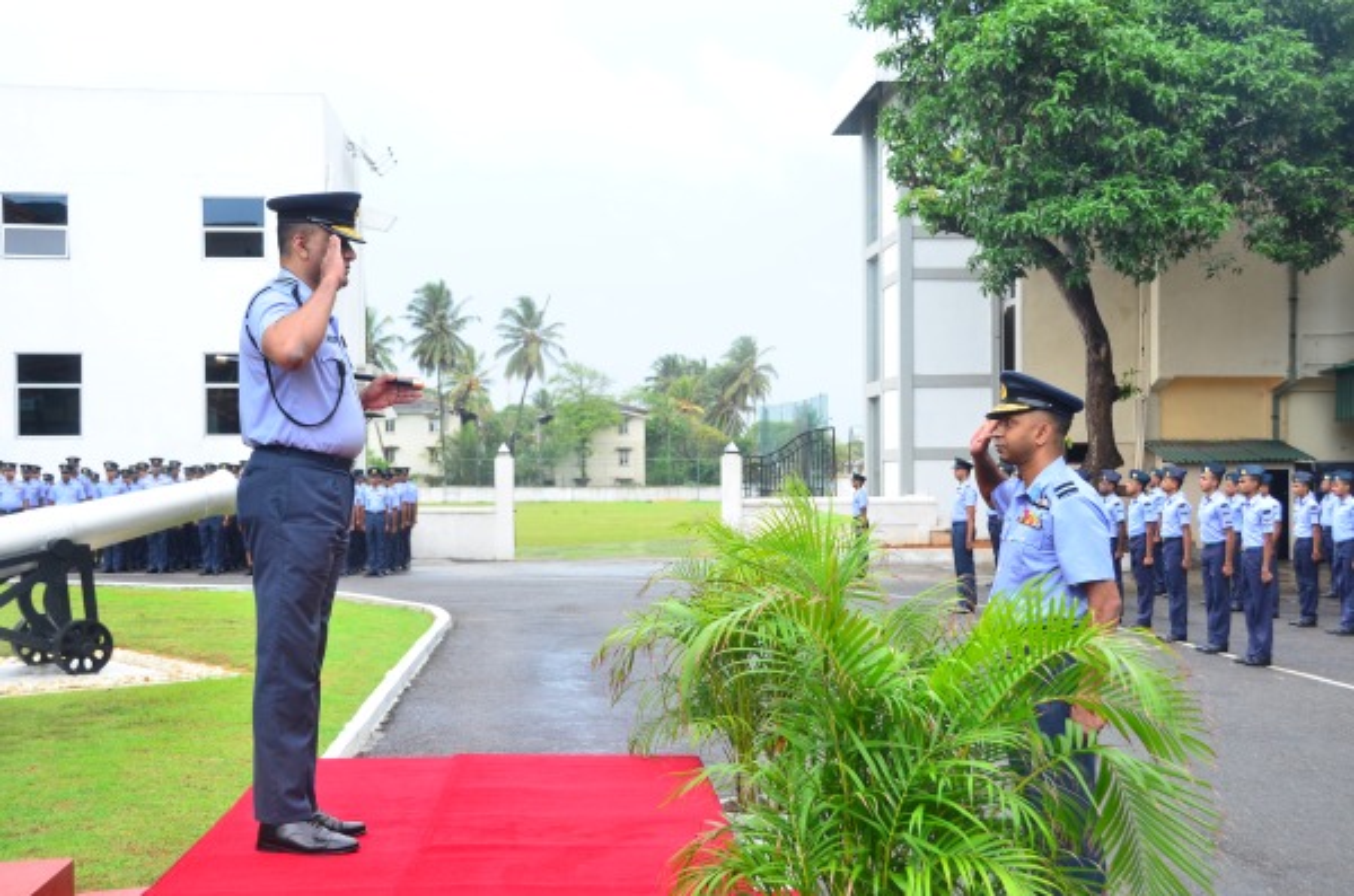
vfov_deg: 30.7
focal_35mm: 44
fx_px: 1632
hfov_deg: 45.1
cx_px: 677
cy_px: 448
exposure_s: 1/100
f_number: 5
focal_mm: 29
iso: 250
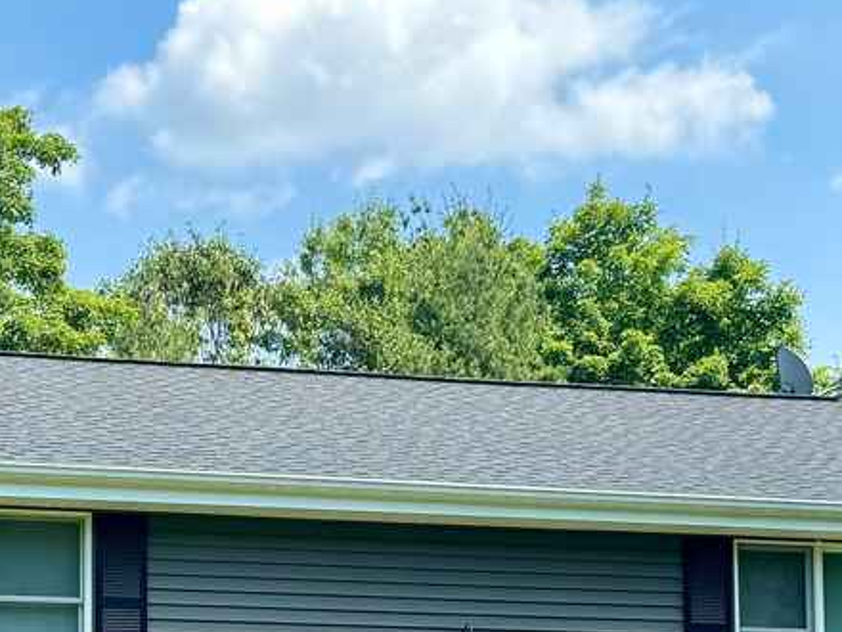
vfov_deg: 16.0
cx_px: 154
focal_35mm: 90
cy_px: 677
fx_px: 2189
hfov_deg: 21.5
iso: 80
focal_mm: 6.76
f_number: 1.78
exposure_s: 1/952
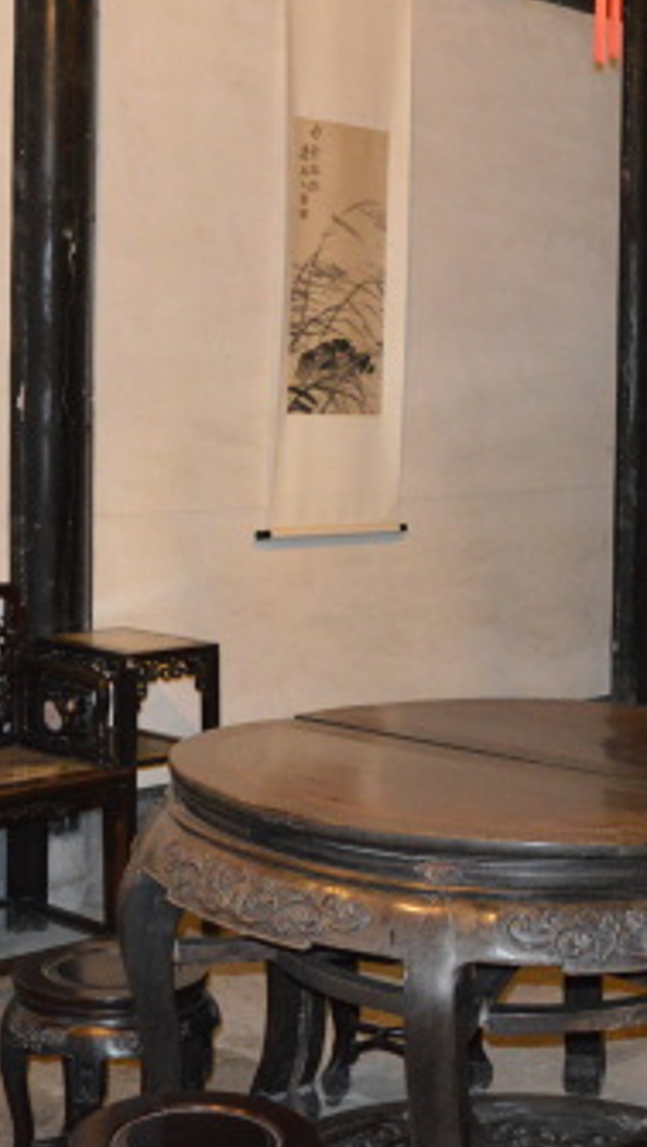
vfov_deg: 35.3
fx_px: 1795
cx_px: 582
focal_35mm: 59
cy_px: 443
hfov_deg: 20.0
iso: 3200
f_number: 3.5
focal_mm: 18
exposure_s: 1/60
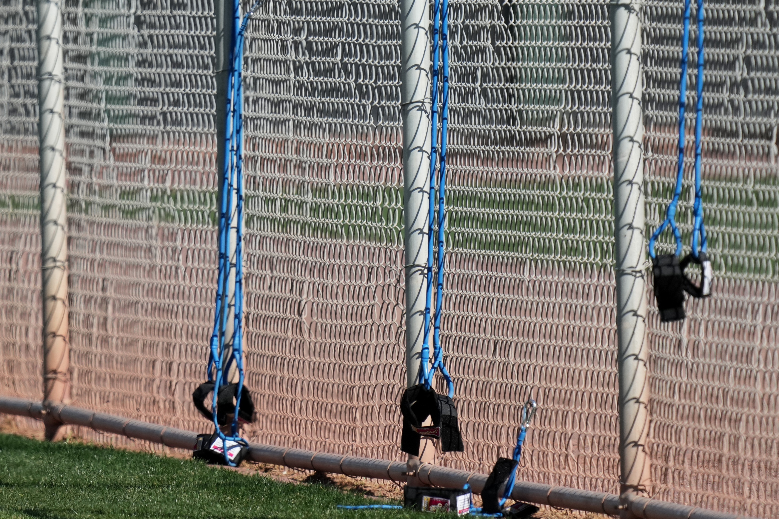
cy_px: -5
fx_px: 26374
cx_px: 303
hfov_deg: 1.7
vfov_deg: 1.1
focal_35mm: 1219
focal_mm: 588
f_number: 6.3
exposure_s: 1/2500
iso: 500
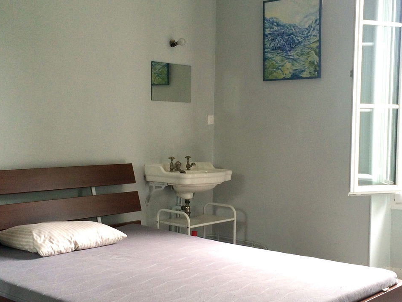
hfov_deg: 38.9
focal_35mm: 49
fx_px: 569
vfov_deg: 29.6
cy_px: 167
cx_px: 208
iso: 50
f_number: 2.2
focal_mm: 4.15
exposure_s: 1/50
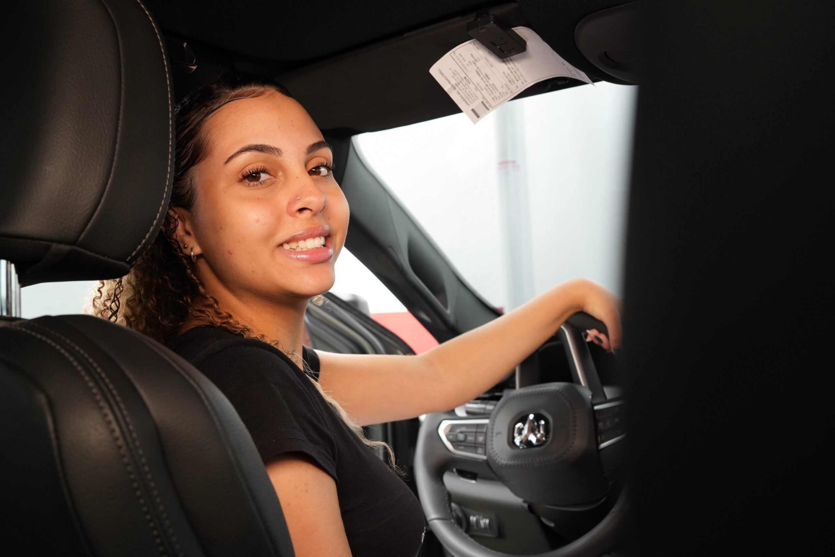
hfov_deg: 53.1
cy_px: 278
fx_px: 835
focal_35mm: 36
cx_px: 418
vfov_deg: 36.9
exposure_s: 1/80
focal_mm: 24
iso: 800
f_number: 4.5
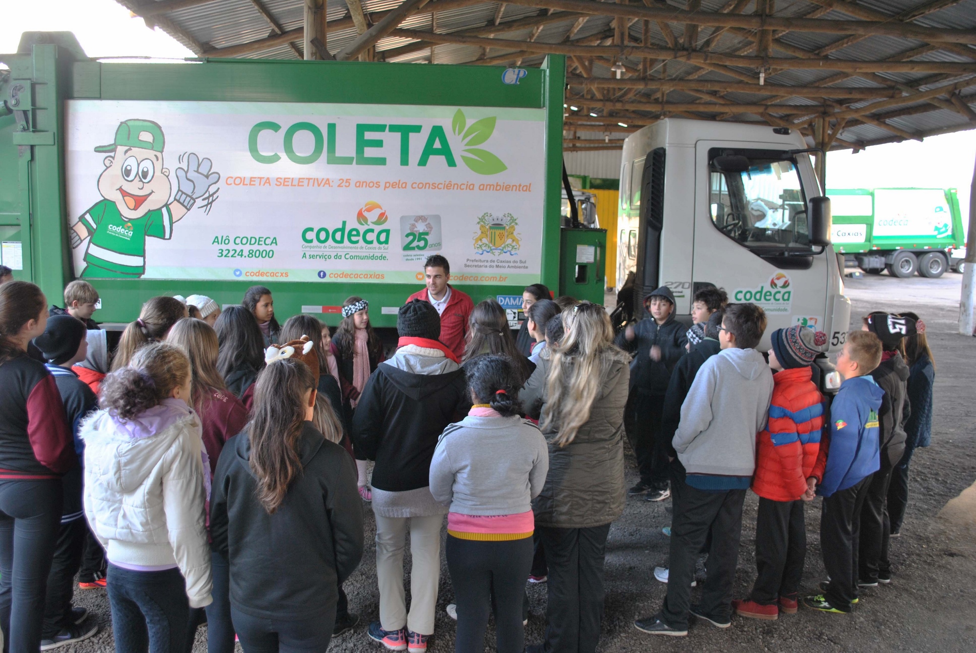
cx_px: 488
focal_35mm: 33
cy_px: 326
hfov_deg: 57.2
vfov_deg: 40.1
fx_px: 896
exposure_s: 1/40
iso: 200
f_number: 3.8
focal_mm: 22
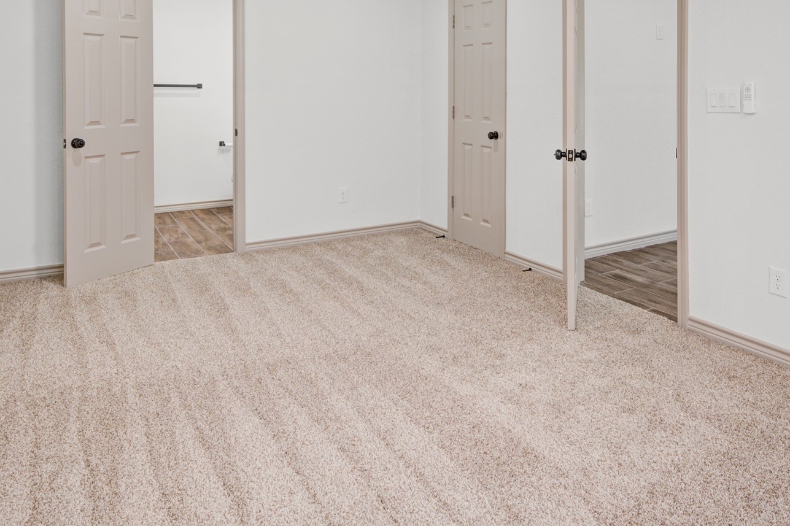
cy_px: 97
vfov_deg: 45.2
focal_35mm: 27
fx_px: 592
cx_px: 416
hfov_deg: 67.4
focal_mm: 16
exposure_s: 1/6
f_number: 8
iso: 200
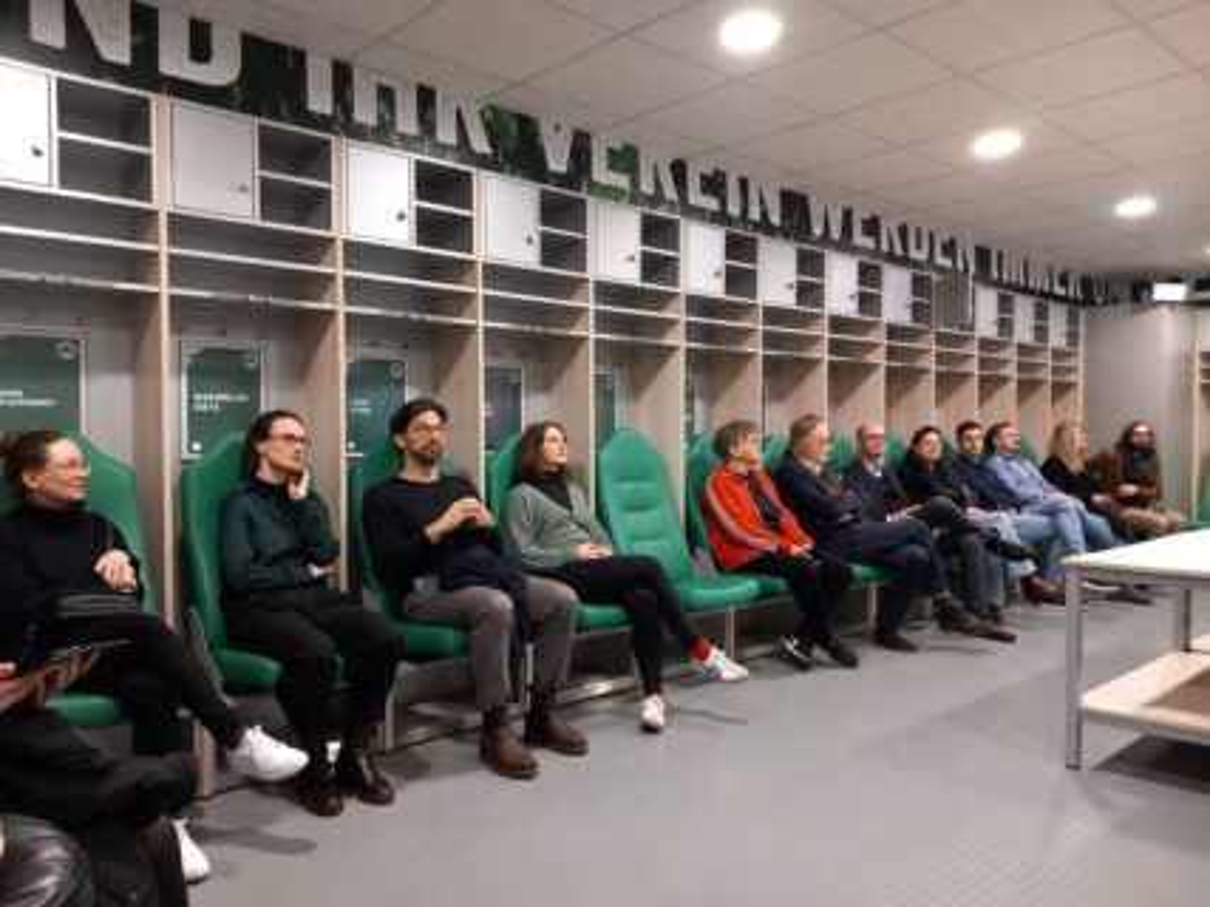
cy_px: 454
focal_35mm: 27
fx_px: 944
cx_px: 605
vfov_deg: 51.3
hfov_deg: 65.3
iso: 250
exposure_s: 1/25
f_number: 1.8
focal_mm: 4
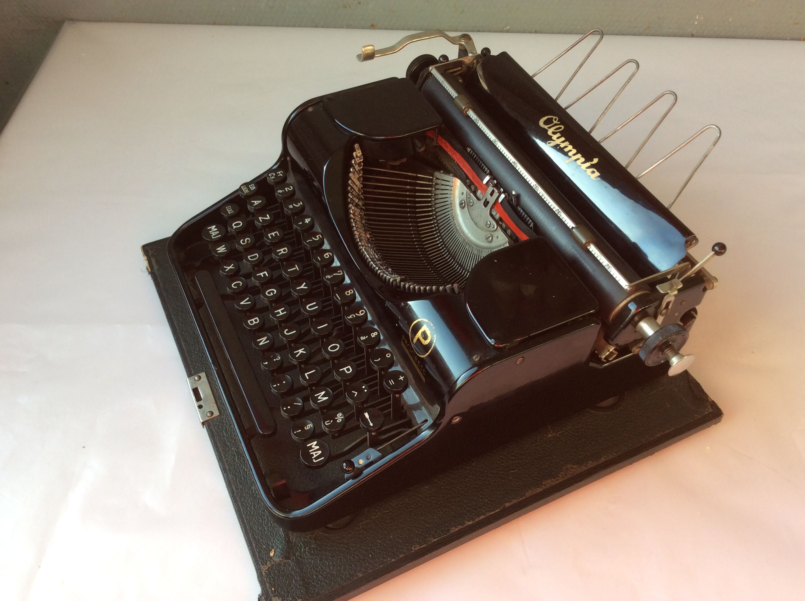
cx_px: 402
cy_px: 300
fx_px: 743
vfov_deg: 44.1
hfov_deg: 56.9
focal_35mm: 32
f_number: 2.4
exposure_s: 1/50
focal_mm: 3.3
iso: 40
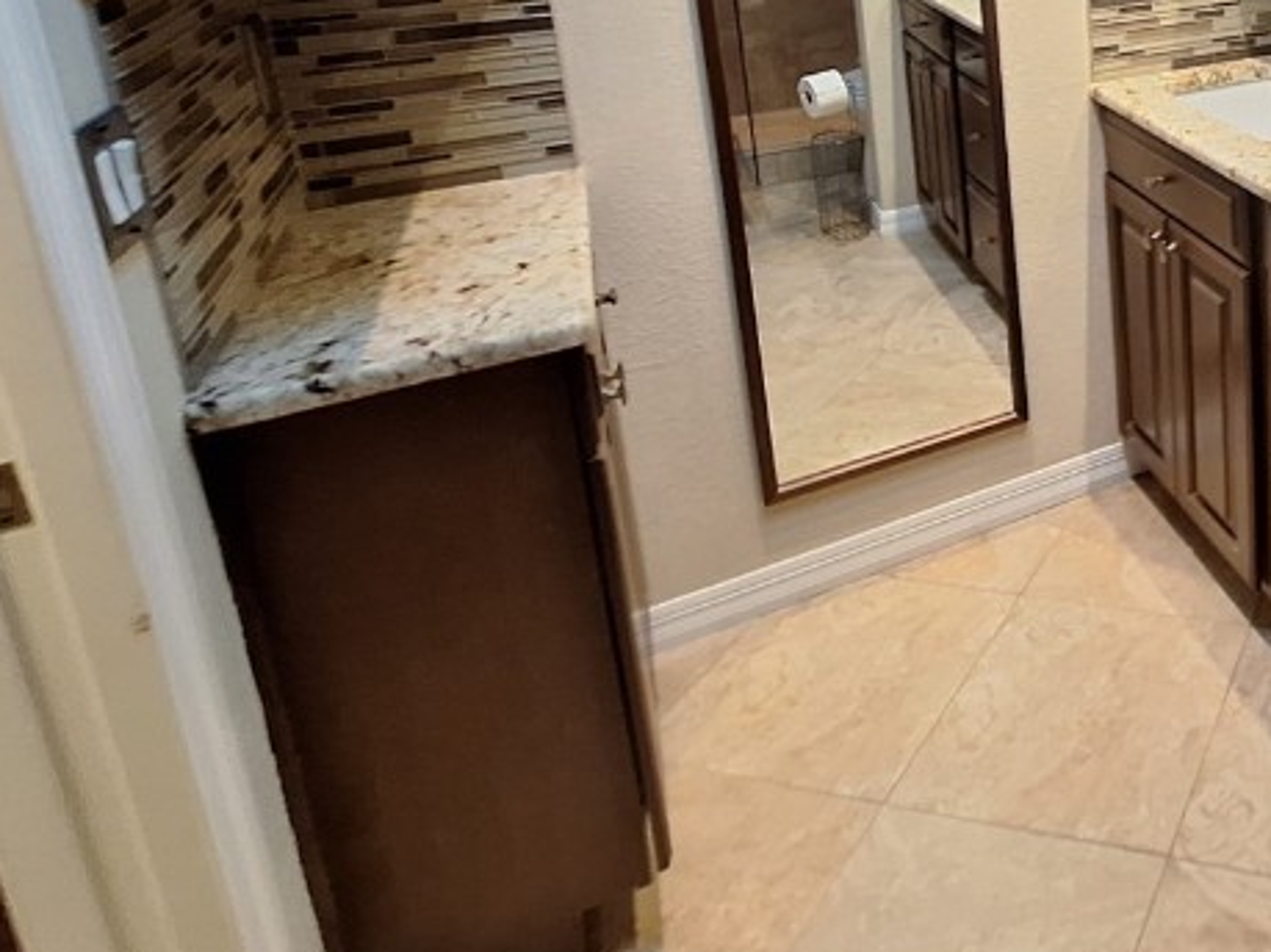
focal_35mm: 29
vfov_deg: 42.3
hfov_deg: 48.3
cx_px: 1326
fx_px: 1065
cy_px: 19
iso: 160
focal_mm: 1.74
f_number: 2.2
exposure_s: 1/24
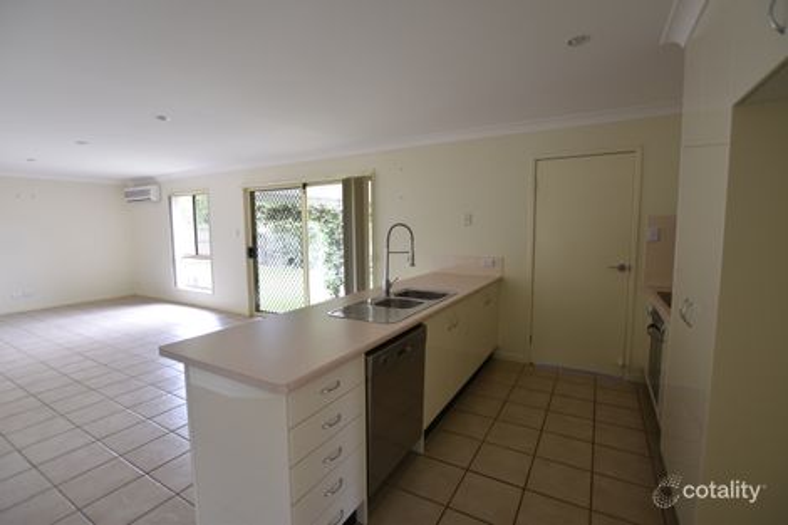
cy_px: 262
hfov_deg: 95.0
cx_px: 394
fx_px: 361
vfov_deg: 72.0
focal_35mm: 16
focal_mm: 11
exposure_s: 1/10
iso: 100
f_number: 3.5
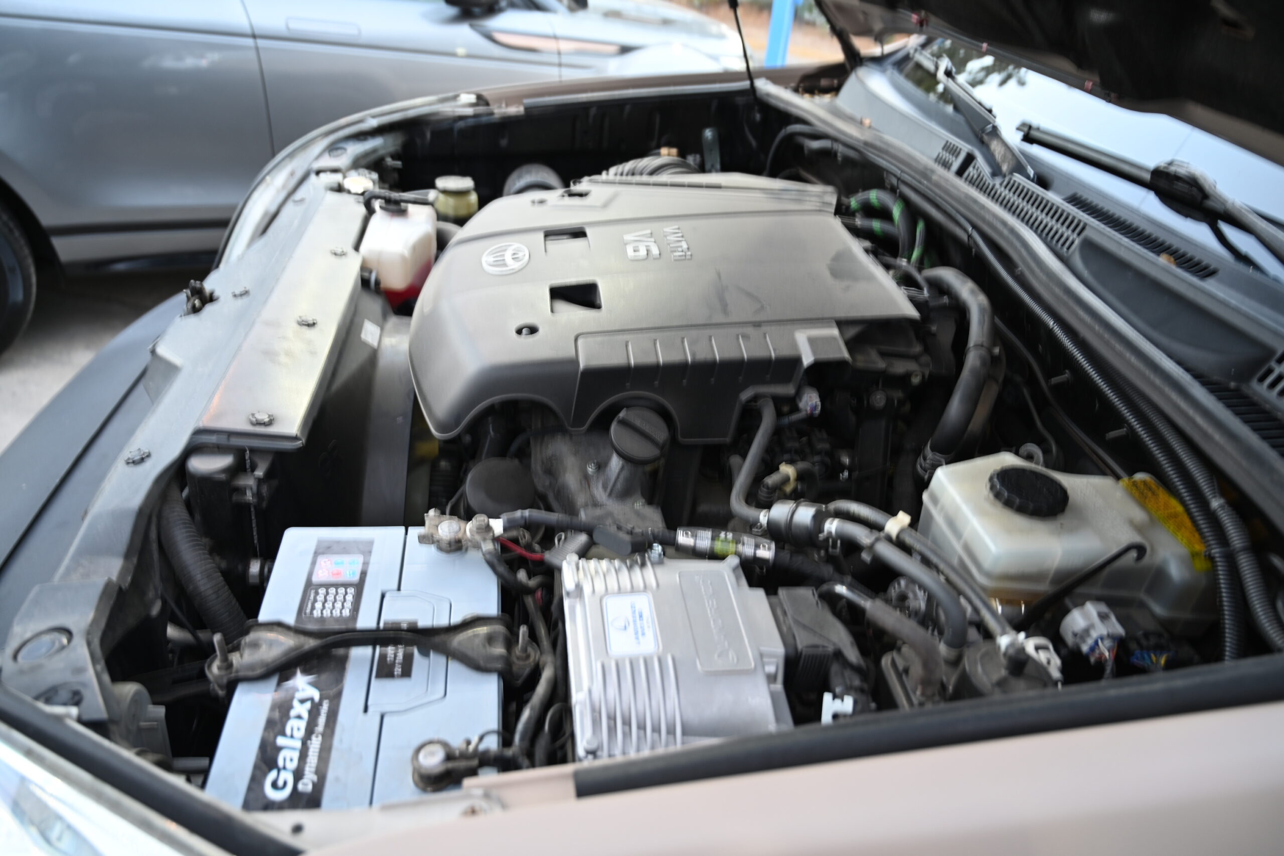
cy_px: 428
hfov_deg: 73.7
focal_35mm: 24
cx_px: 642
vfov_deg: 53.1
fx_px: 856
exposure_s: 1/13
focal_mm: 24
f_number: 4
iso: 200
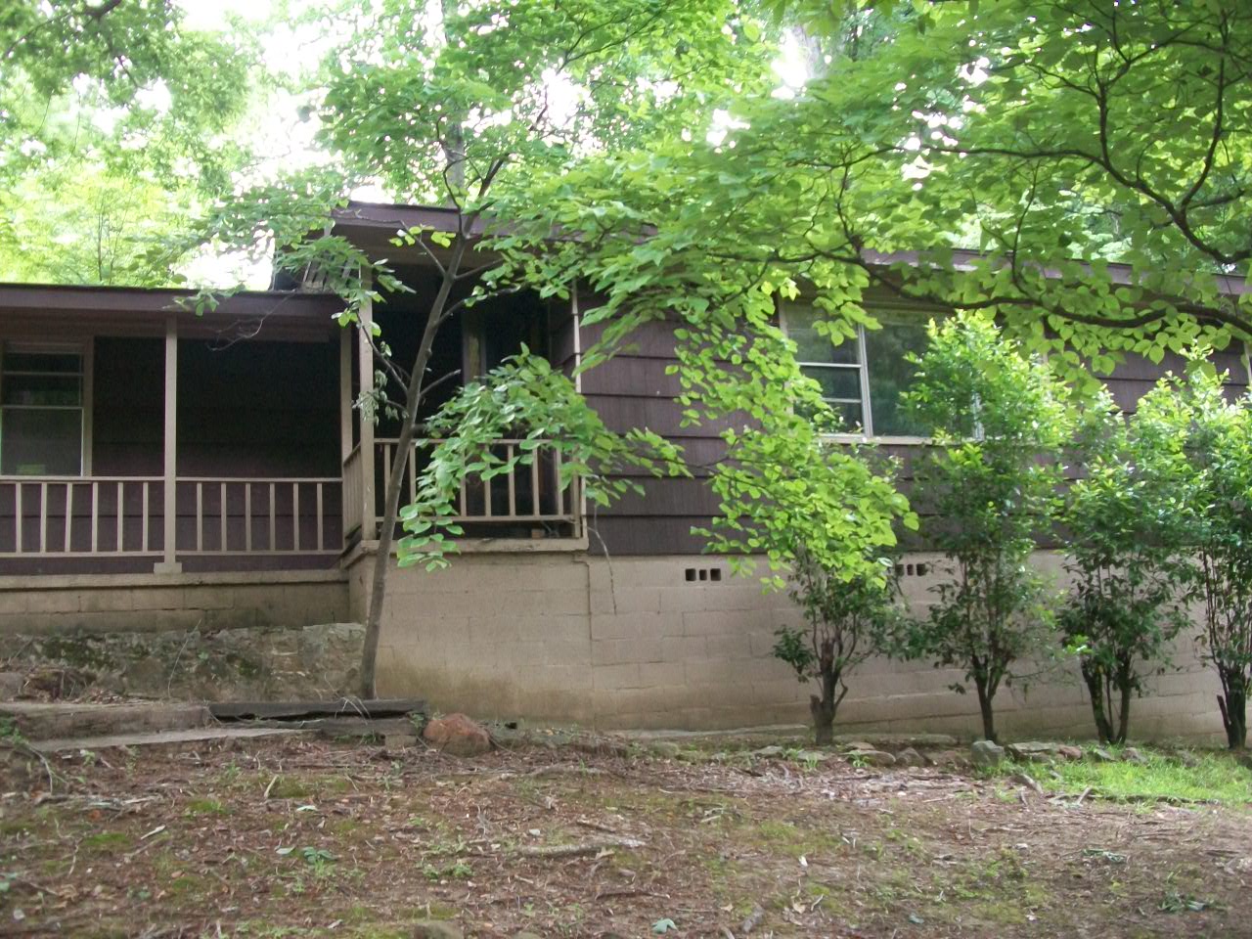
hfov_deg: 56.8
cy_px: 470
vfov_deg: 44.2
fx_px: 1157
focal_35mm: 32
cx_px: 626
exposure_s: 1/30
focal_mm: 5.7
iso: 160
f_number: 2.9
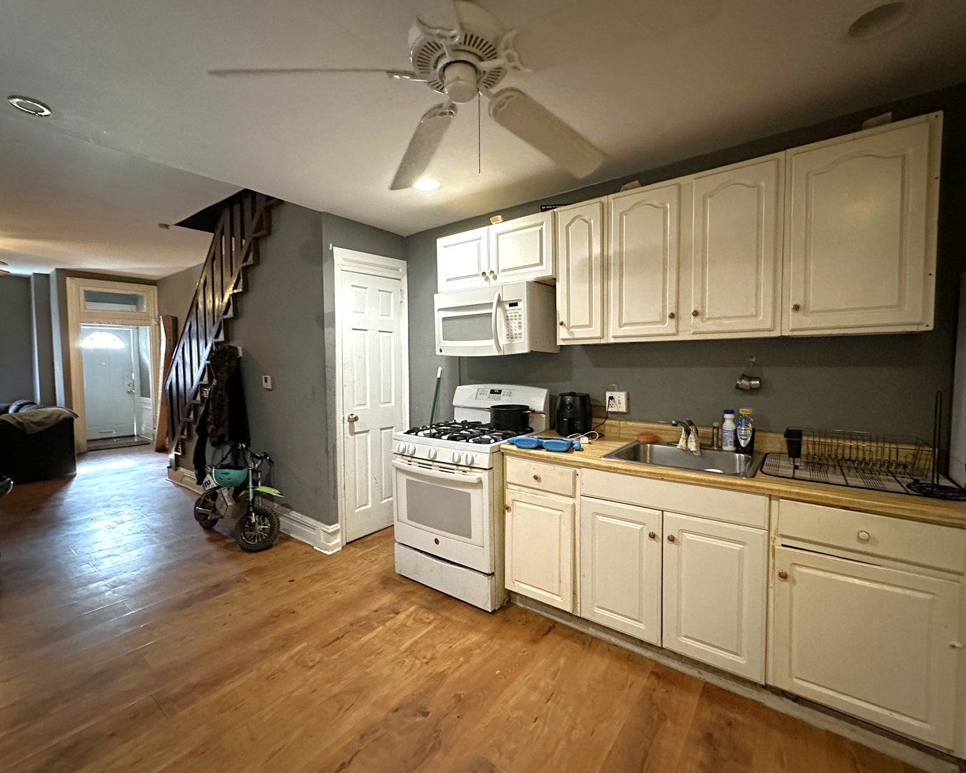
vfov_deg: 84.1
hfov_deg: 96.8
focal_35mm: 15
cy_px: 385
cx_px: 496
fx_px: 429
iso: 1250
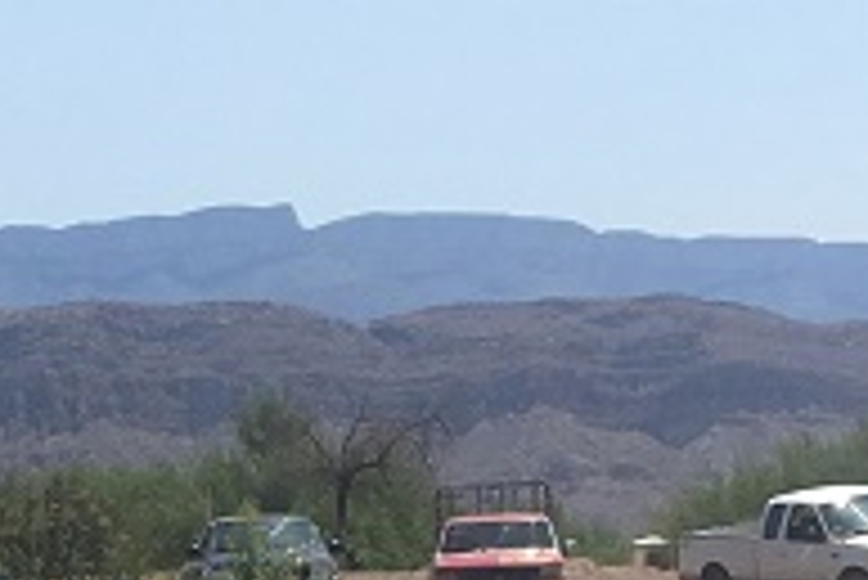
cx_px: -216
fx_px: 3619
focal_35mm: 150
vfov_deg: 8.5
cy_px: 1331
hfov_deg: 13.3
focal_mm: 4.15
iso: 25
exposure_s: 1/2564
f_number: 2.2
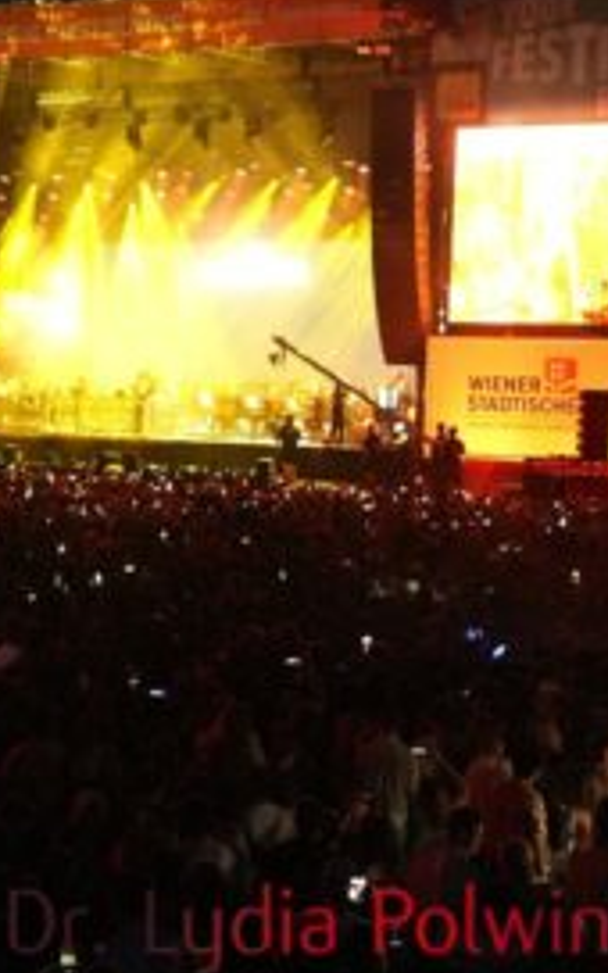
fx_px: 2636
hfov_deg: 12.8
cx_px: -165
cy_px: 261
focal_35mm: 99
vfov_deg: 20.8
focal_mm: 23
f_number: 4
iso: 6400
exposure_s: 1/40
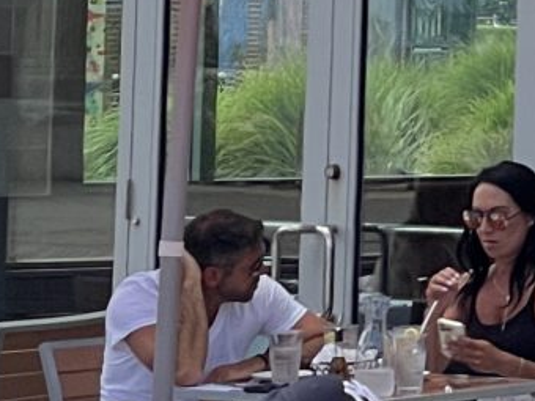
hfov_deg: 5.9
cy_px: -171
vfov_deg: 4.7
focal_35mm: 313
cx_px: 1503
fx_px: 4838
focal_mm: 6
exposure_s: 1/959
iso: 25
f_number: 2
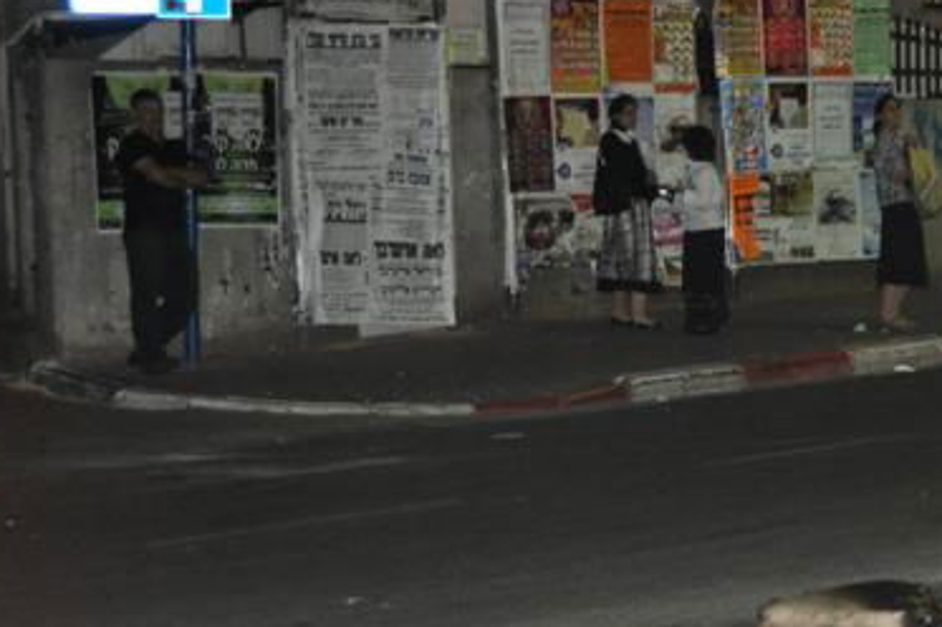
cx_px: 1056
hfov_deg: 16.6
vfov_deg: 11.5
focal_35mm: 119
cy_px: 402
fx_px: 3121
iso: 800
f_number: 4
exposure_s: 1/60
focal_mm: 29
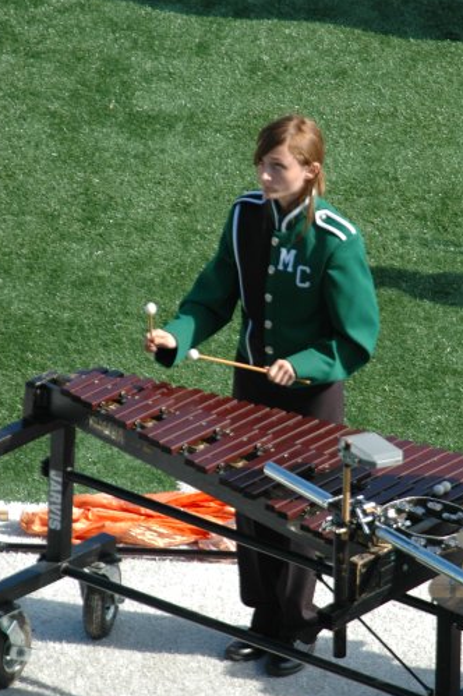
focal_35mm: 722
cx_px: 259
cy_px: 301
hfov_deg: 1.9
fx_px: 13947
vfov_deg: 2.9
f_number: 5.6
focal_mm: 400
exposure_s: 1/400
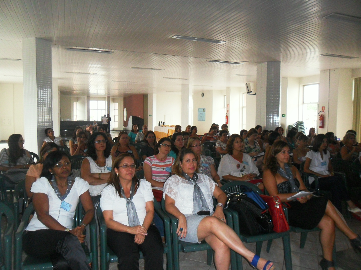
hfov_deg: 65.3
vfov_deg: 51.4
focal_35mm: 27
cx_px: 180
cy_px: 135
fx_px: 282
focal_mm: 4.9
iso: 240
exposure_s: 1/90
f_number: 3.5
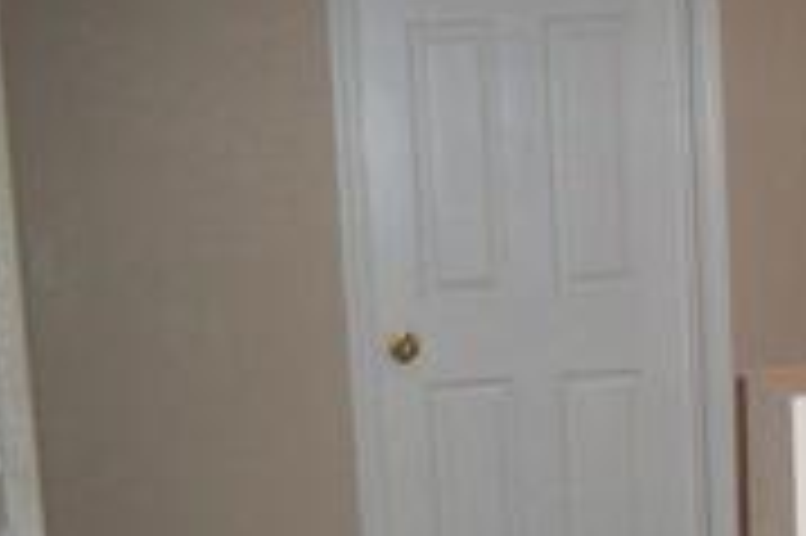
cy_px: 504
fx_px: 1924
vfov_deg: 15.6
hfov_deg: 23.3
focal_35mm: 86
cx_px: 657
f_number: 2.8
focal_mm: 6.2
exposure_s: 1/64
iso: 200
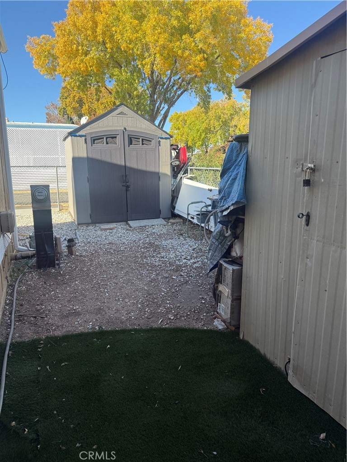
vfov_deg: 71.6
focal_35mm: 24
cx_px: 174
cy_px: 231
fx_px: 321
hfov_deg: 56.8
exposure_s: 1/1522
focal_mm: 6.76
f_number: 1.78
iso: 100
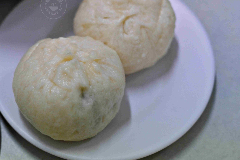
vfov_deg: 15.9
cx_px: 108
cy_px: 71
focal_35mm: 86
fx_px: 573
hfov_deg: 23.6
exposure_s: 1/200
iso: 900
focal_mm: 50
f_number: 3.2
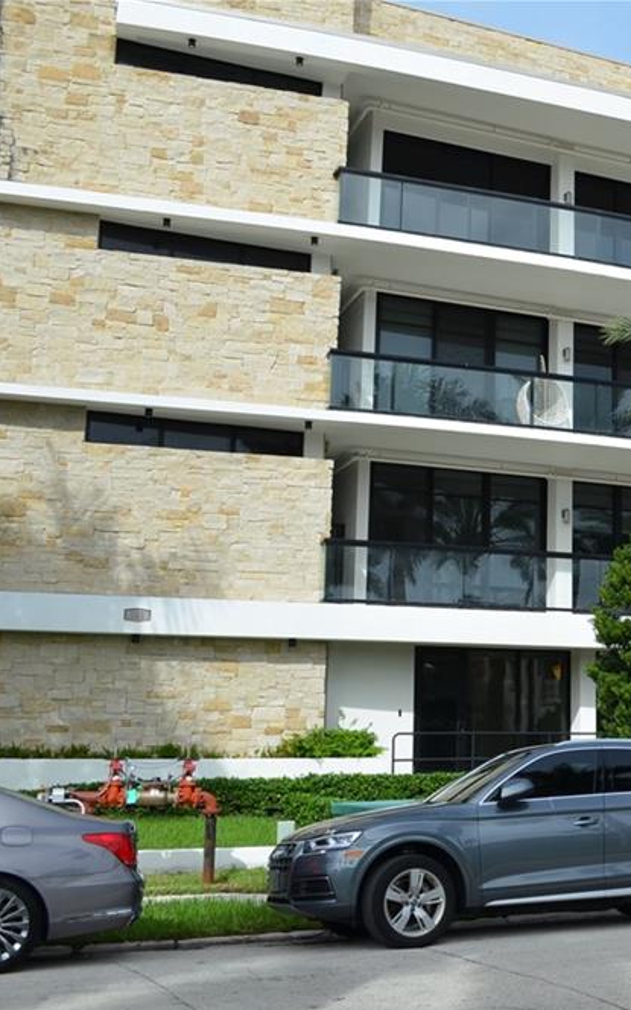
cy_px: 513
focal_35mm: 47
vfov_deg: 42.6
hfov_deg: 25.8
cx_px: 654
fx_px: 1293
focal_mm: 20
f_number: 8
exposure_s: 1/250
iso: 100
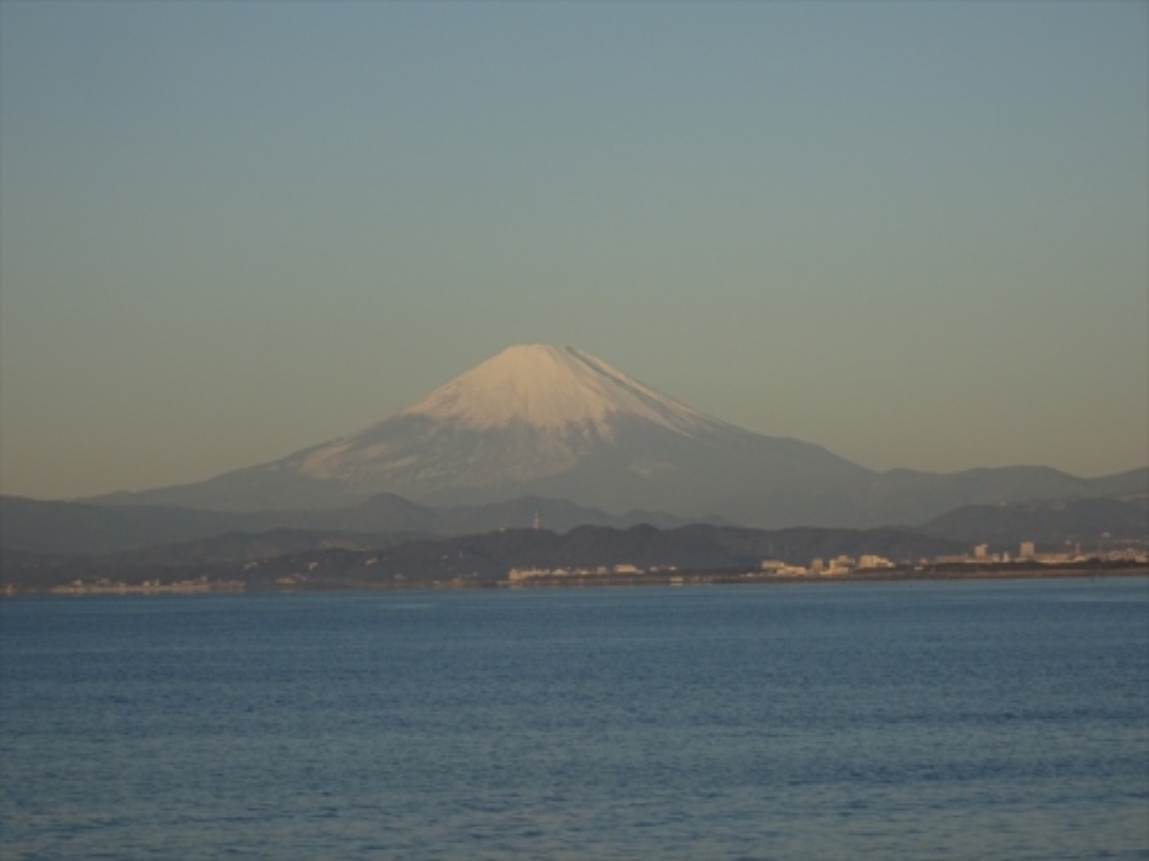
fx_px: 4614
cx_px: 574
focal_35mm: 139
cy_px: 430
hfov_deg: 14.2
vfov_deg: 10.7
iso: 80
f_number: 5.6
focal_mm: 23.73
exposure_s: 1/320
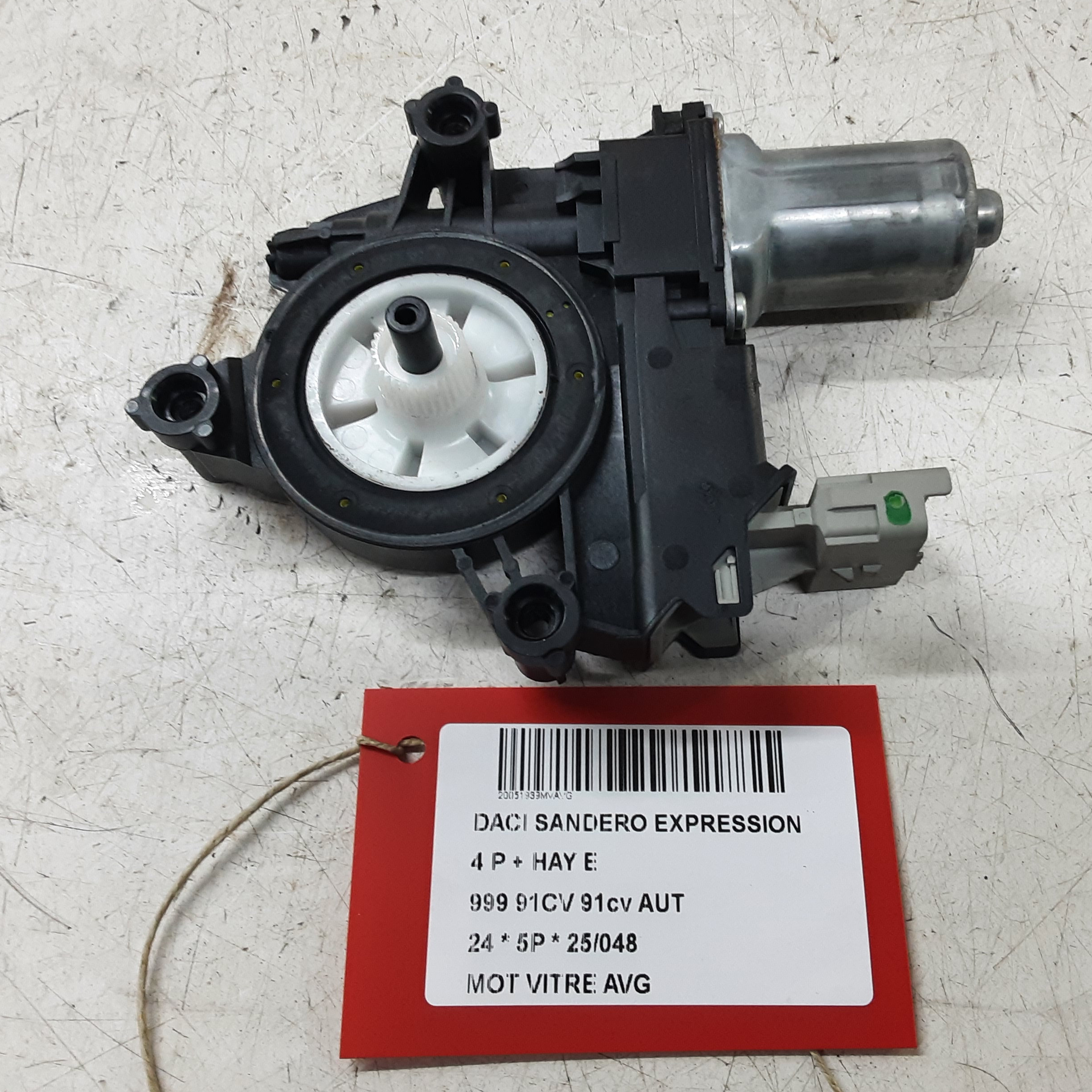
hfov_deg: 51.1
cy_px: 544
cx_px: 572
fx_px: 1142
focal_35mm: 32
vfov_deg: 51.1
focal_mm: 2.91
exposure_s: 1/50
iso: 125
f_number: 1.9
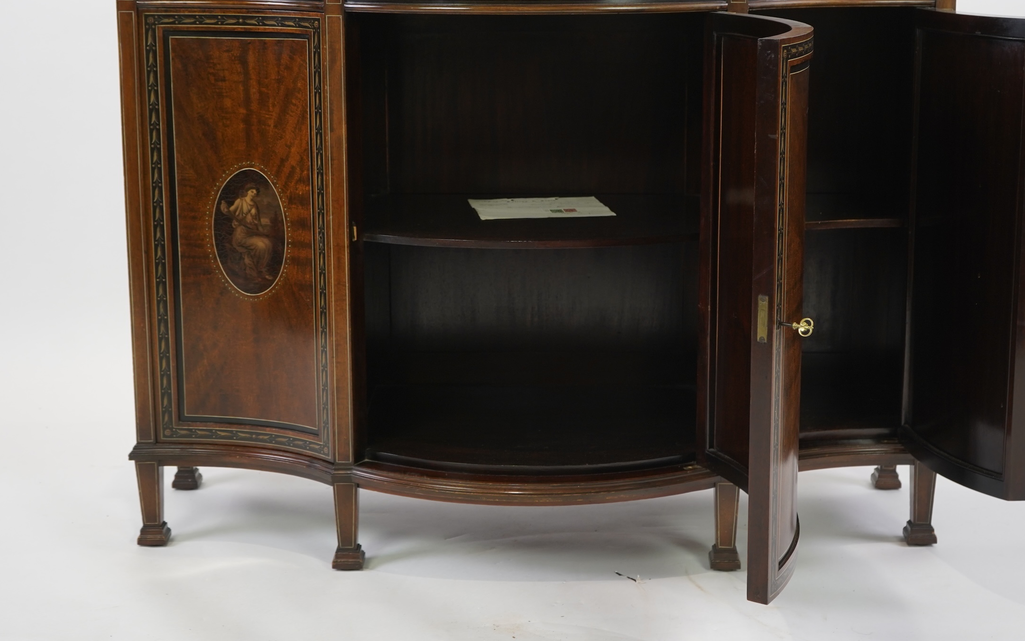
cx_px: 555
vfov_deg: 22.3
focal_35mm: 58
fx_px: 1620
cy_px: 239
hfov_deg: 35.1
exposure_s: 1/60
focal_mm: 41
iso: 500
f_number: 5
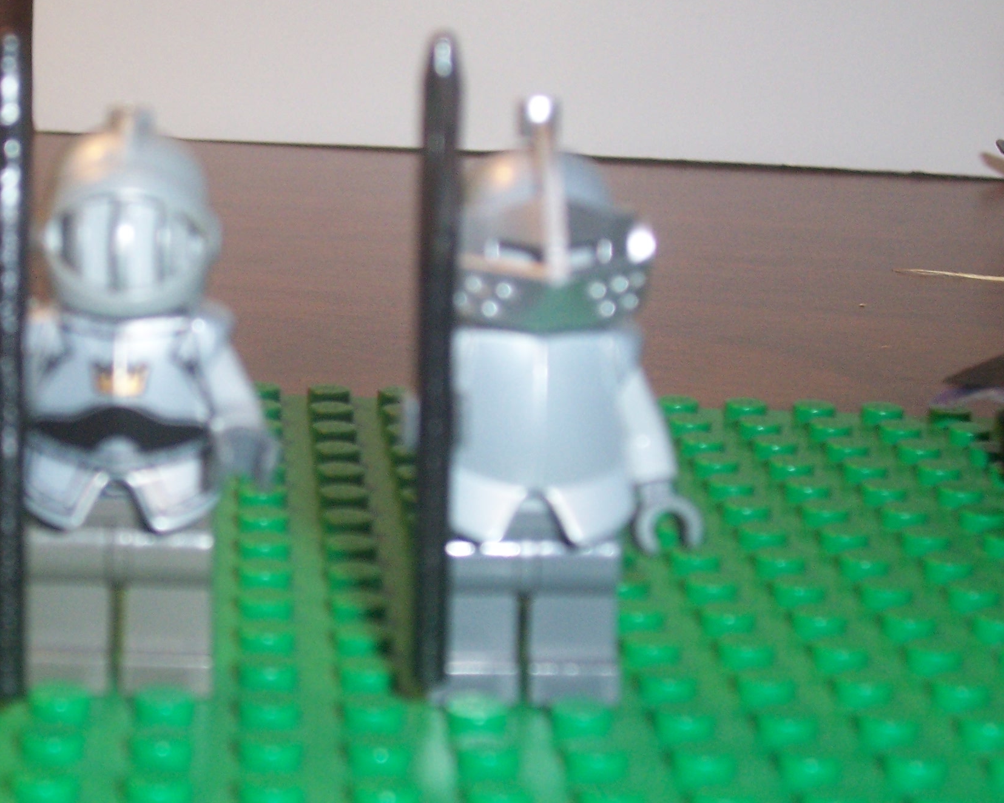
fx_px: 2377
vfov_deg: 19.2
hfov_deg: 23.6
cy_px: 355
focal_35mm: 80
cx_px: 240
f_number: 3.4
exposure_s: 1/60
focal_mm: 8.6
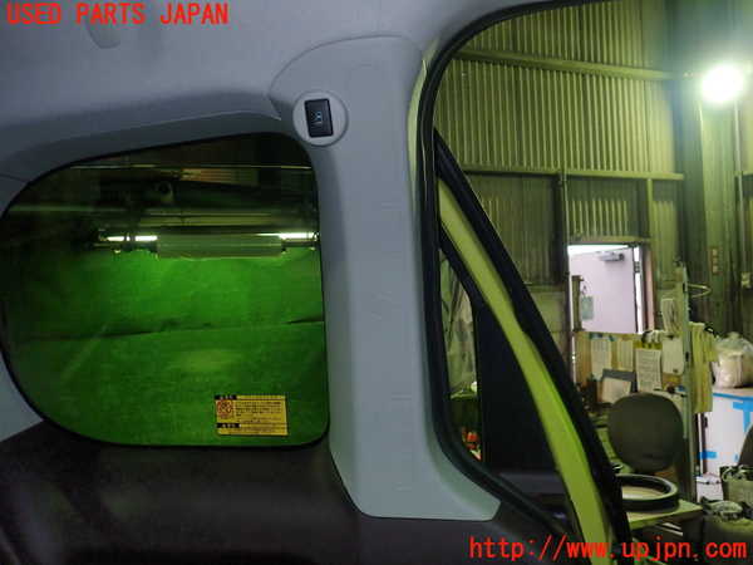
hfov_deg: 60.0
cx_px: 376
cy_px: 282
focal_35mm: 30
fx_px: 653
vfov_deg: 46.8
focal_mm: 5.5
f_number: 2.3
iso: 200
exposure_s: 1/30
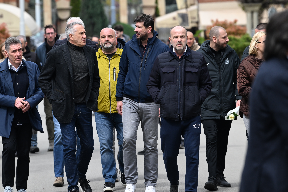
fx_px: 1992
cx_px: 128
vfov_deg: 5.5
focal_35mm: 249
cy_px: 87
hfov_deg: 8.3
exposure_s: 1/1600
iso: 500
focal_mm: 200
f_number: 5
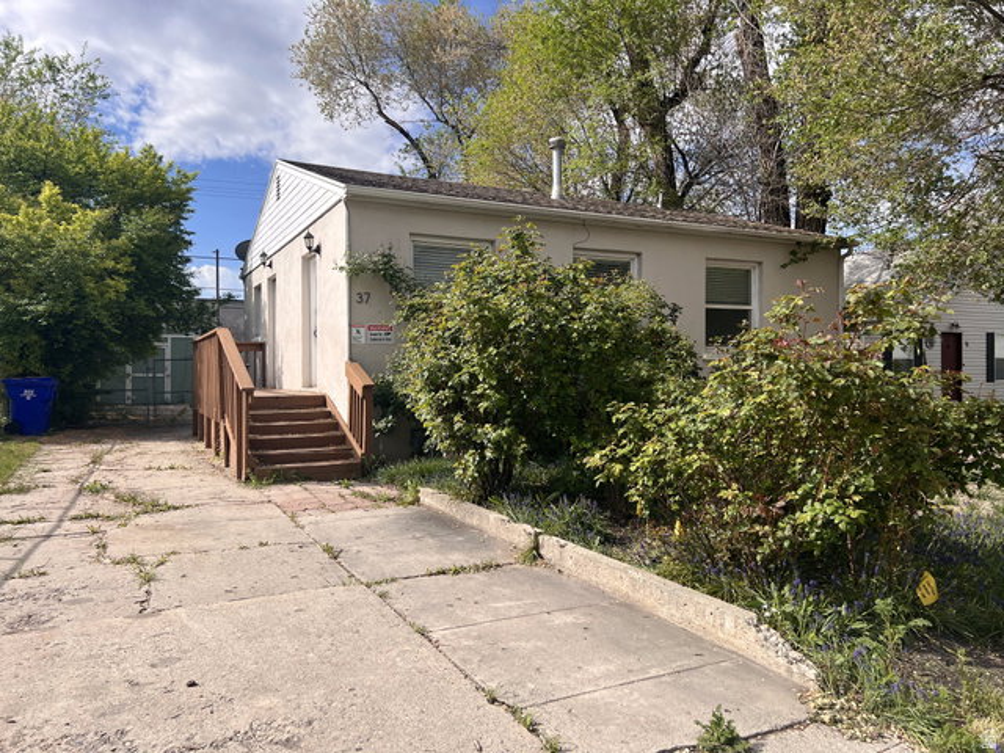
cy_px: 376
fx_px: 754
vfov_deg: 53.1
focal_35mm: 26
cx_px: 502
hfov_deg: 67.3
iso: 50
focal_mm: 5.7
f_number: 1.5
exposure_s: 1/4115
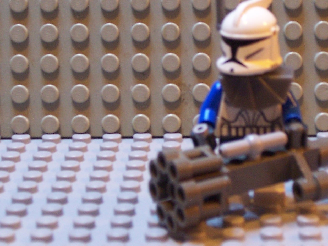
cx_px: 224
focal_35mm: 135
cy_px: 86
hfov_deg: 14.6
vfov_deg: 11.0
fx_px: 1279
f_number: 4
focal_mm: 10.8
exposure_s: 1/4
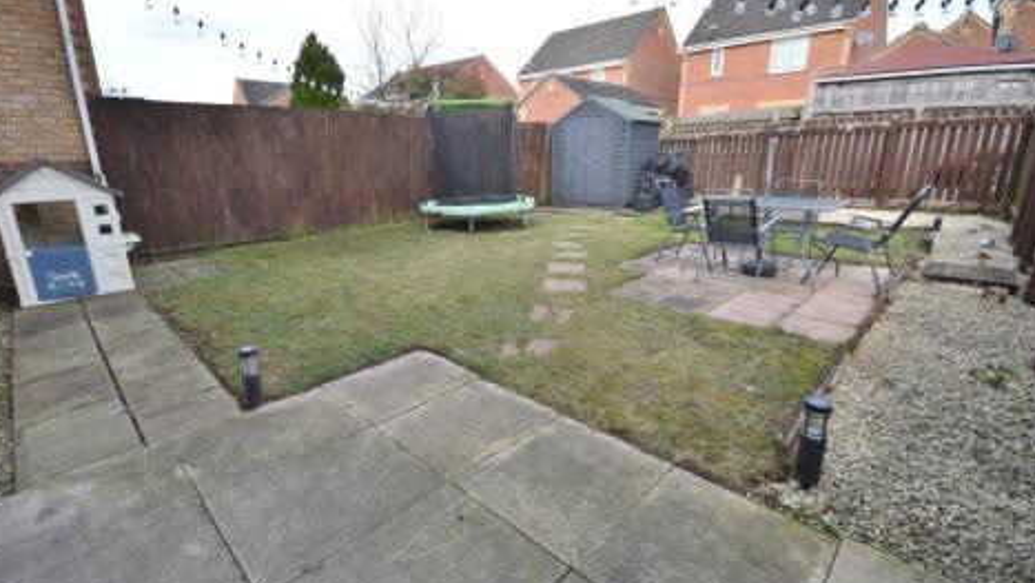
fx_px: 439
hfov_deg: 99.4
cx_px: 512
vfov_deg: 67.1
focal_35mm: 16
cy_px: 292
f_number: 5.6
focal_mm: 10
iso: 100
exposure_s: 1/125
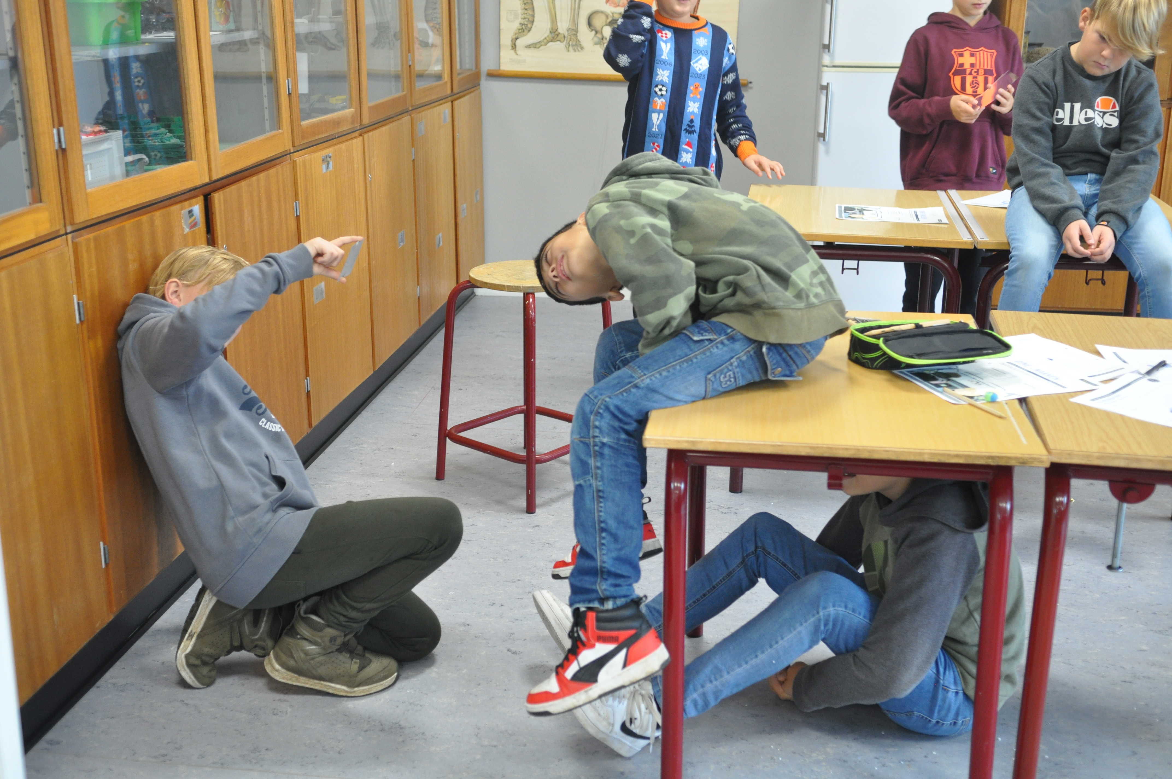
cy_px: 390
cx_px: 586
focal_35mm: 42
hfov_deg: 46.4
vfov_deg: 31.8
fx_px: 1366
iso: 800
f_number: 3.5
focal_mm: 28
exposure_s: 1/50
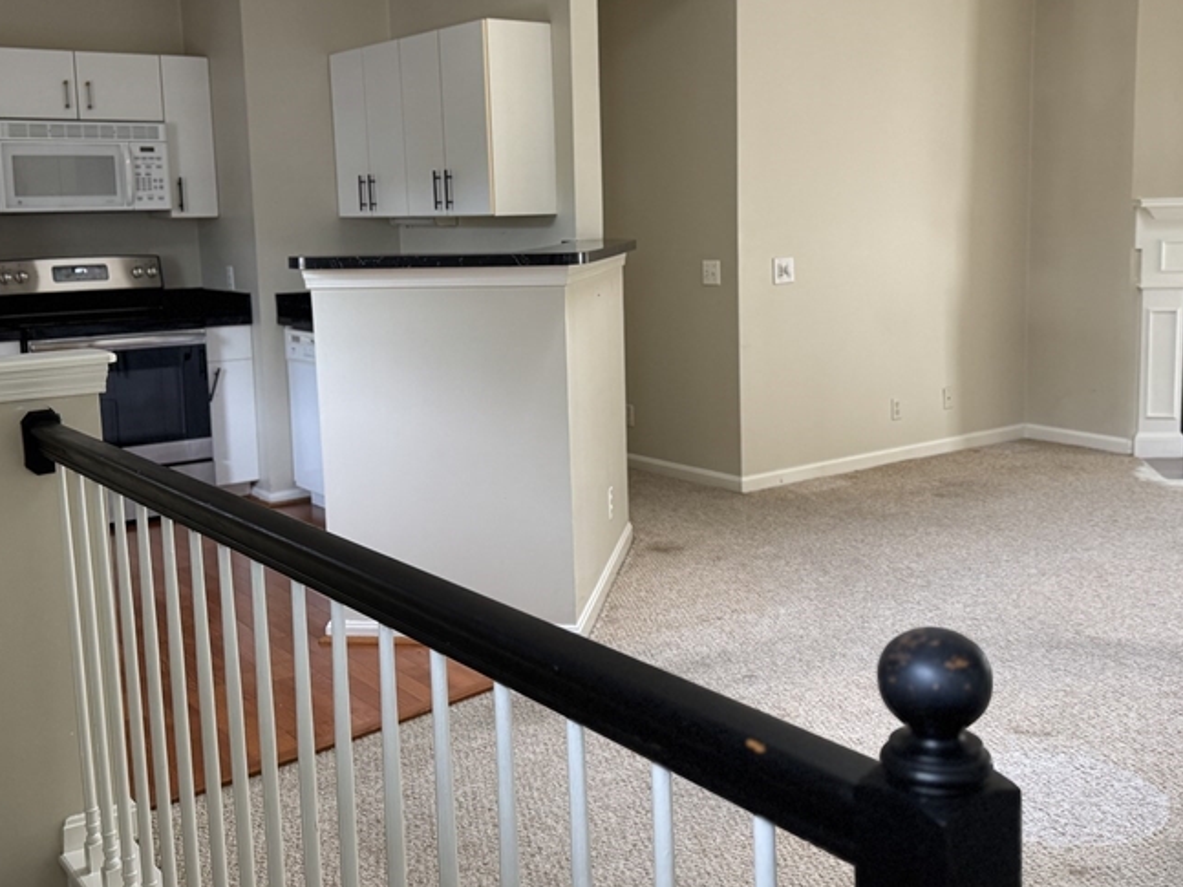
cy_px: 384
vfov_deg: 37.6
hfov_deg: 49.0
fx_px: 1298
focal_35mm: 38
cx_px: 623
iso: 200
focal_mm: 6.76
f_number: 1.78
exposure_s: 1/96
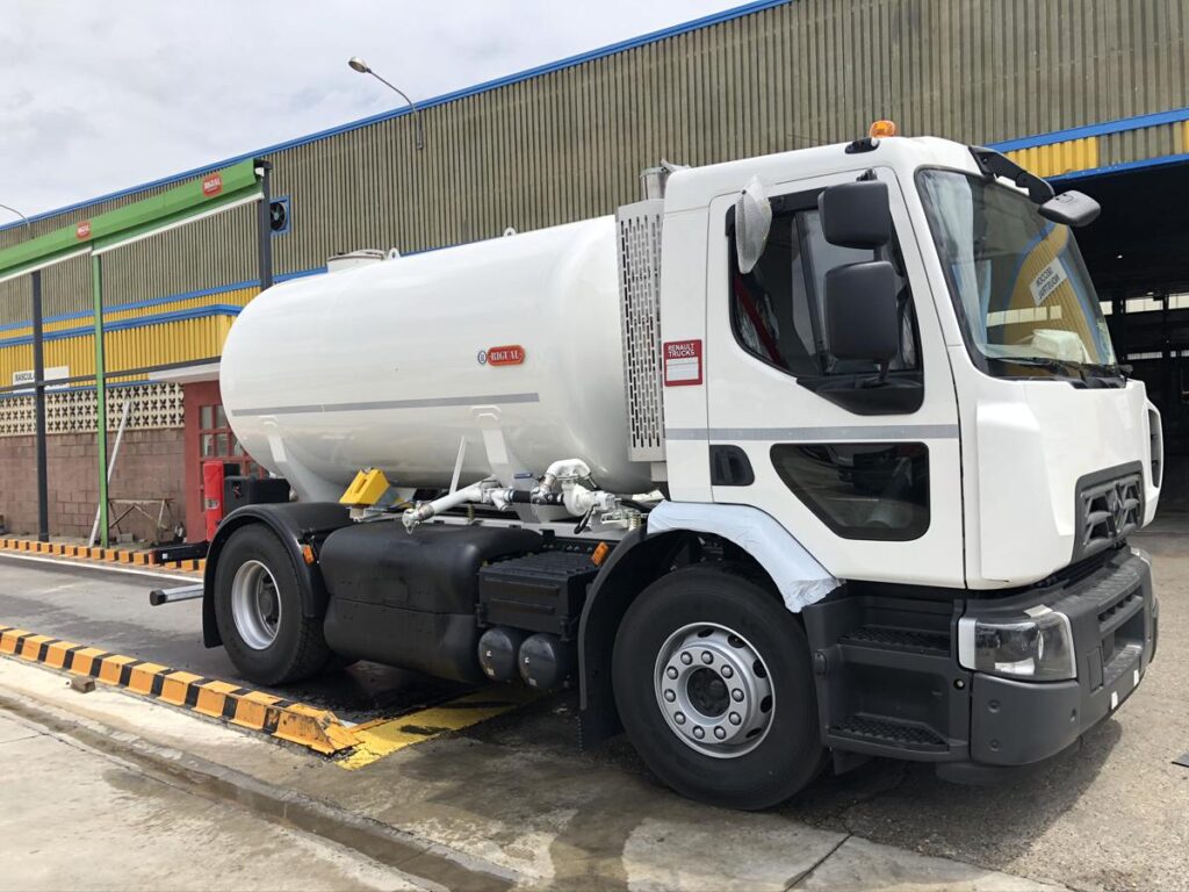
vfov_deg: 49.7
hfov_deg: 63.4
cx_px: 594
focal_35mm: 28
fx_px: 962
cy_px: 446
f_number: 1.8
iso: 20
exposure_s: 1/2088
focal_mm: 3.99
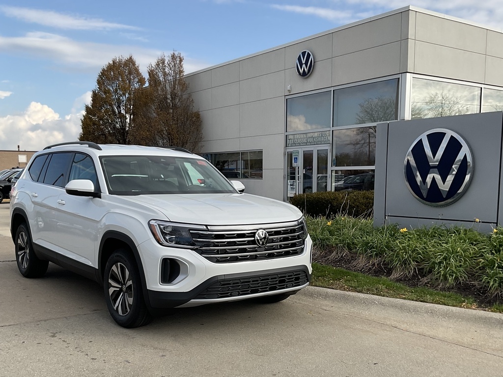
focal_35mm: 29
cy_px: 188
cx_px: 252
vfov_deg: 48.2
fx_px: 421
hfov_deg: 61.7
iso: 16
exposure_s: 1/1490
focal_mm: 3
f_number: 1.8
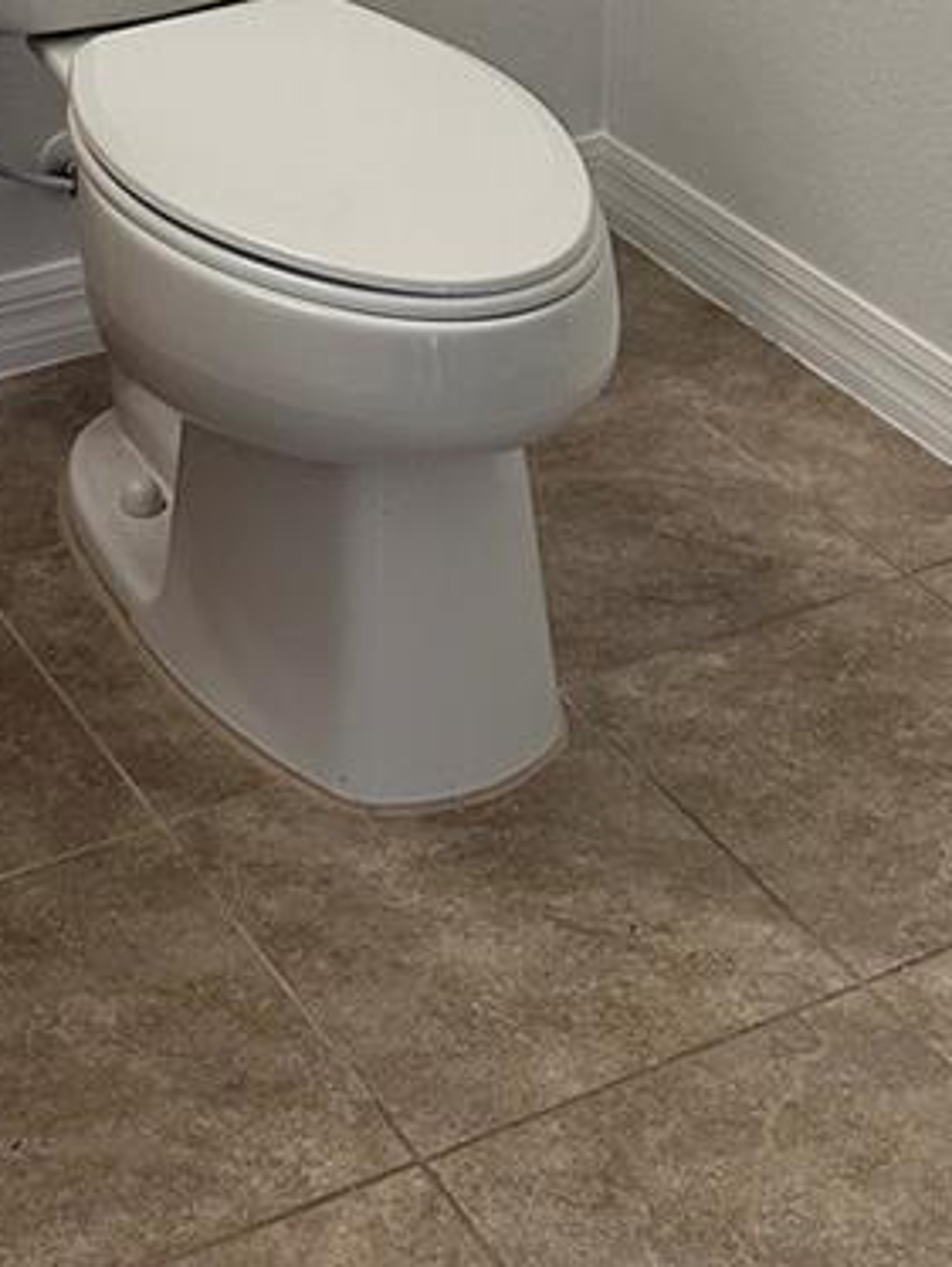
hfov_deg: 18.7
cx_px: 10
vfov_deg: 20.6
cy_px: -759
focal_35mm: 77
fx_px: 2820
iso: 160
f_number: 1.78
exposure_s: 1/120
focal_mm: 6.86
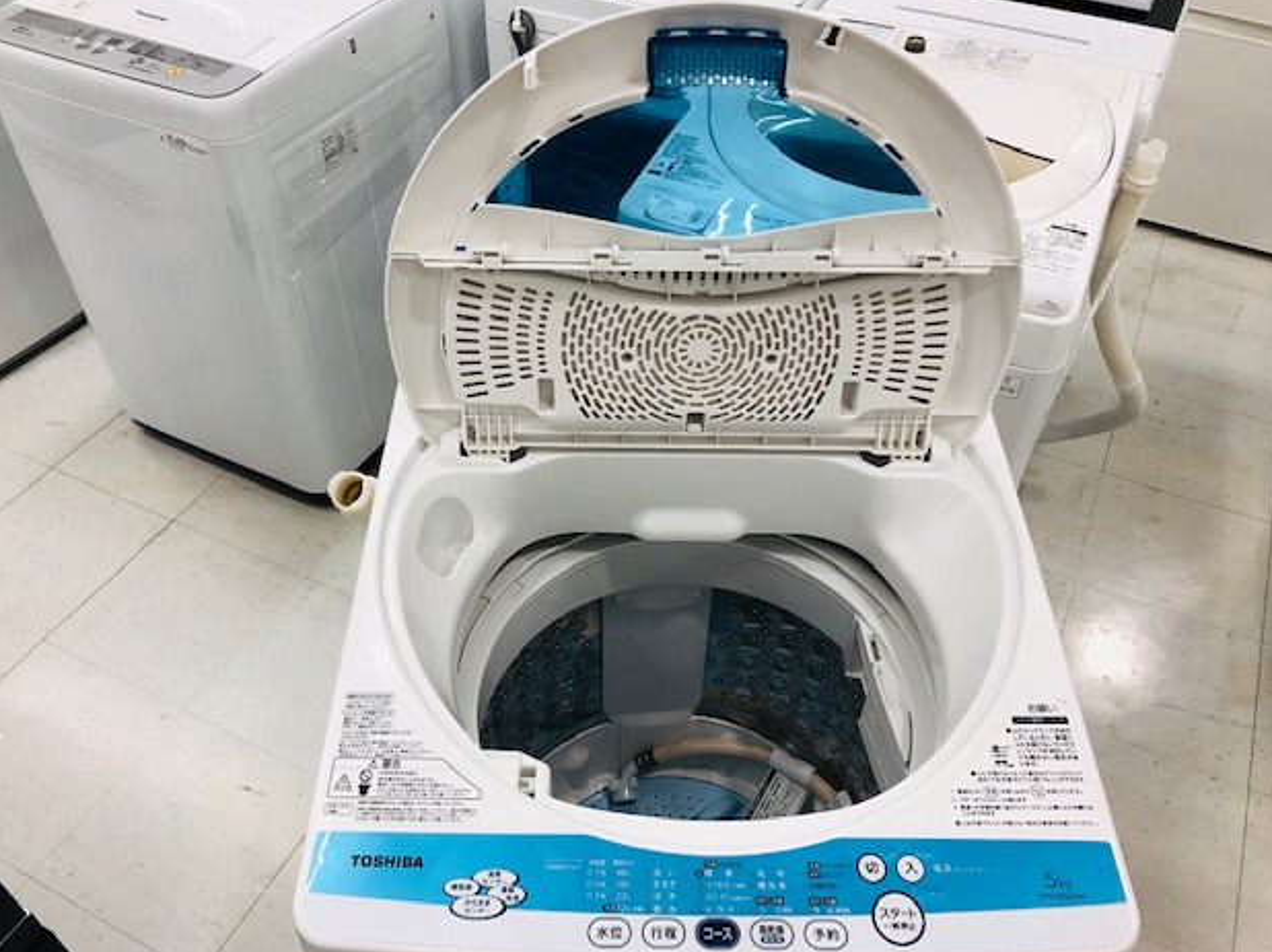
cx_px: 622
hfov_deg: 61.7
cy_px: 481
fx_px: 1065
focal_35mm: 29
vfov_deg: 48.2
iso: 25
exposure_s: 1/50
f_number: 1.8
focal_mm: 3.99
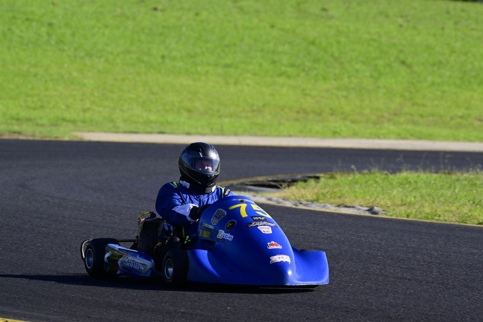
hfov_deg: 4.6
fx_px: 6039
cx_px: 242
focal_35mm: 450
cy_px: 161
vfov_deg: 3.1
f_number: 11
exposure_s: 1/640
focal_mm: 450
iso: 640
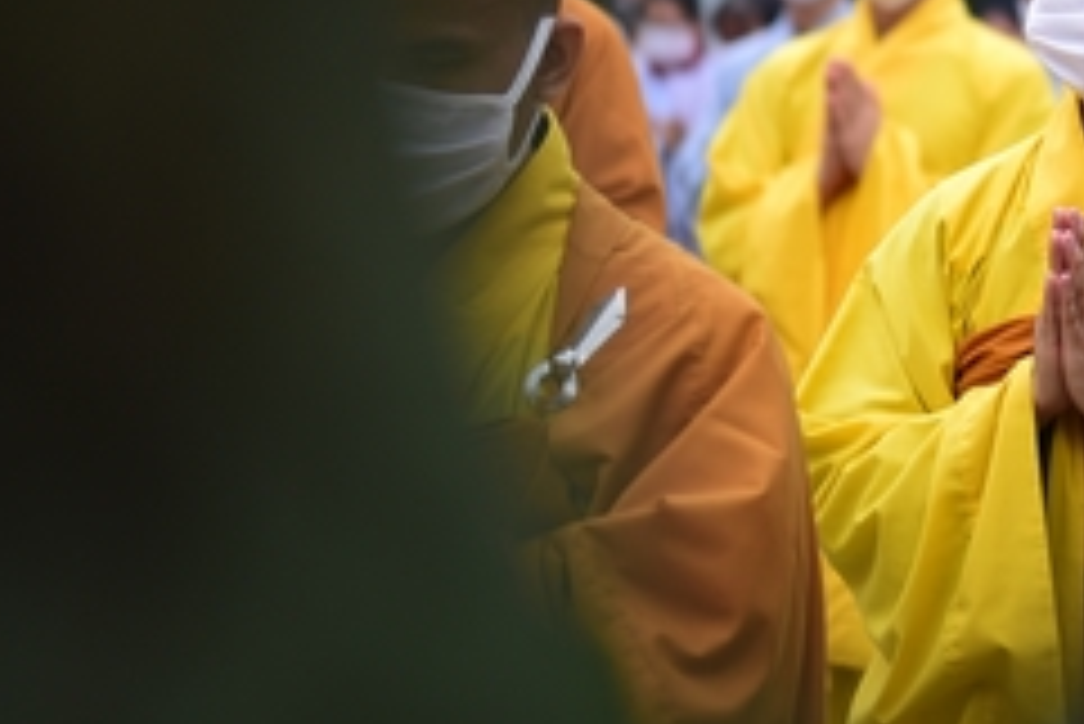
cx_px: 1111
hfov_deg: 6.4
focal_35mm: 323
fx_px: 9731
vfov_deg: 4.3
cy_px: 94
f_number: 4
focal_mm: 120
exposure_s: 1/100
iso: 160
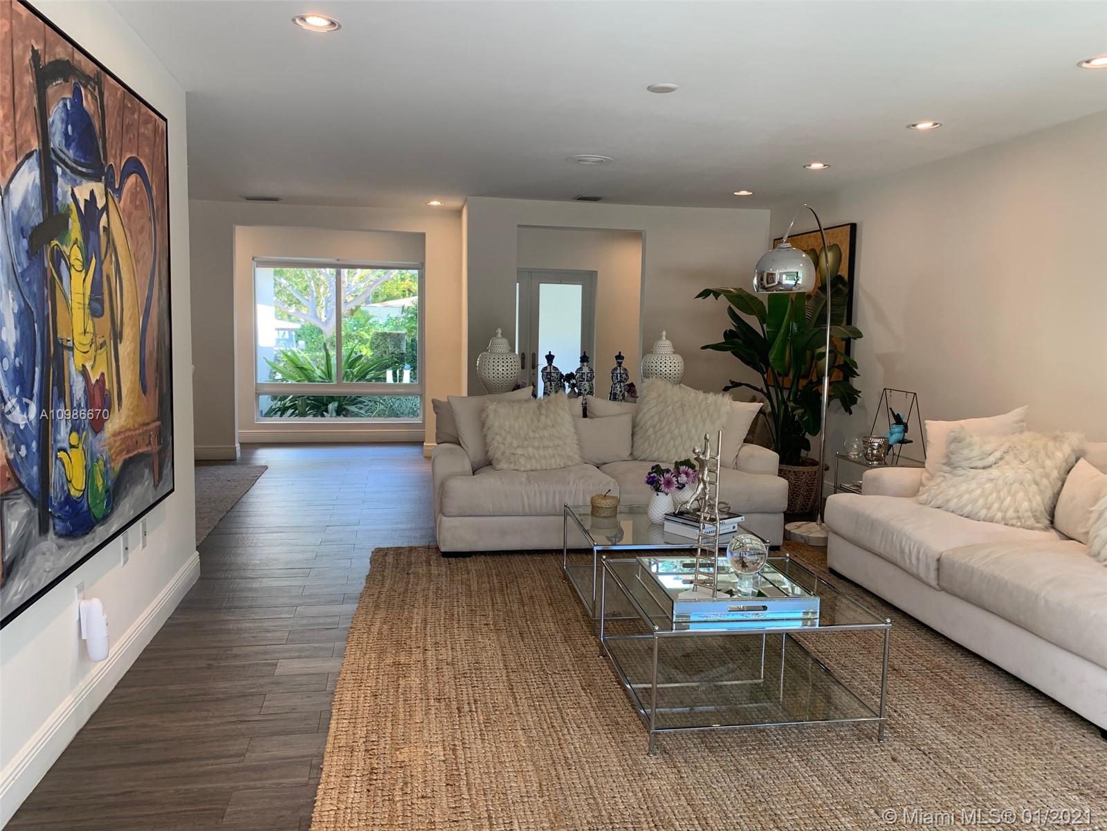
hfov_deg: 67.3
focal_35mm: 26
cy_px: 416
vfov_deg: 53.1
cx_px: 554
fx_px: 831
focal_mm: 4.25
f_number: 1.8
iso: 80
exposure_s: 1/120
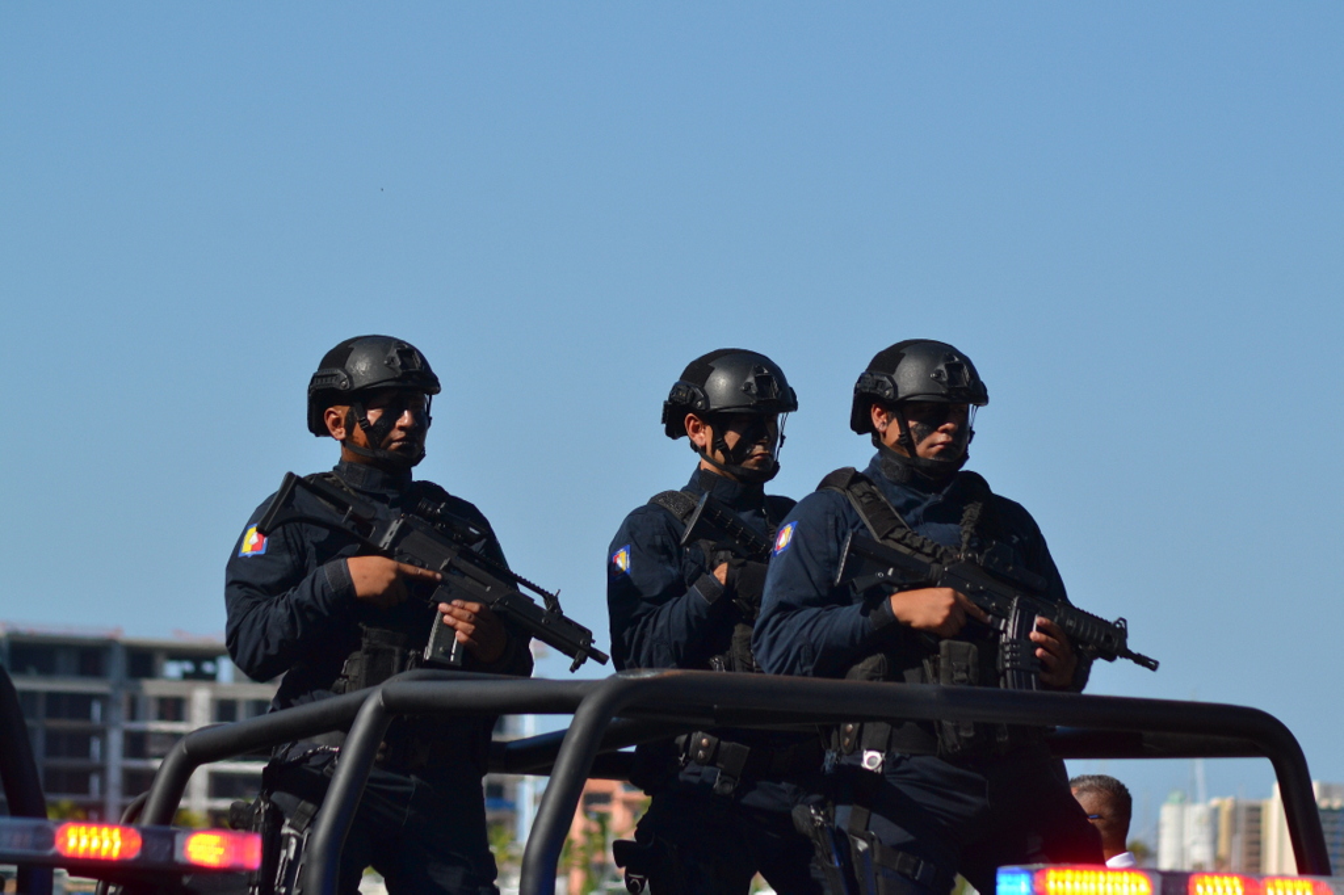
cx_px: 672
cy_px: 448
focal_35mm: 202
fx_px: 7557
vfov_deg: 6.8
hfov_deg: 10.2
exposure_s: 1/2000
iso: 360
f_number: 5.6
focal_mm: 135
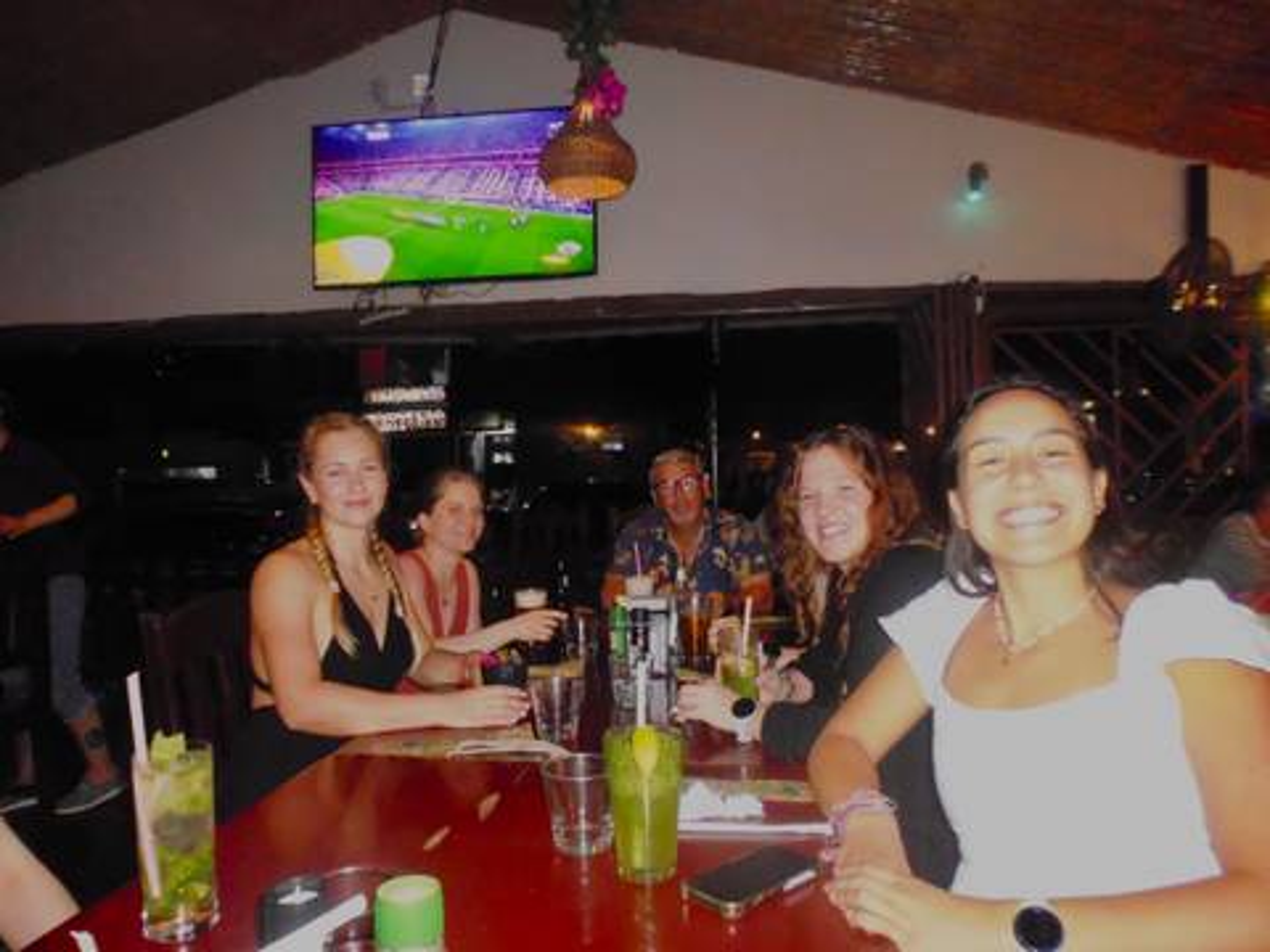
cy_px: 476
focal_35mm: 24
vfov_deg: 56.8
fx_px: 881
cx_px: 635
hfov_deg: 71.6
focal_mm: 4.3
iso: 800
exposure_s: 1/60
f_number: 2.8
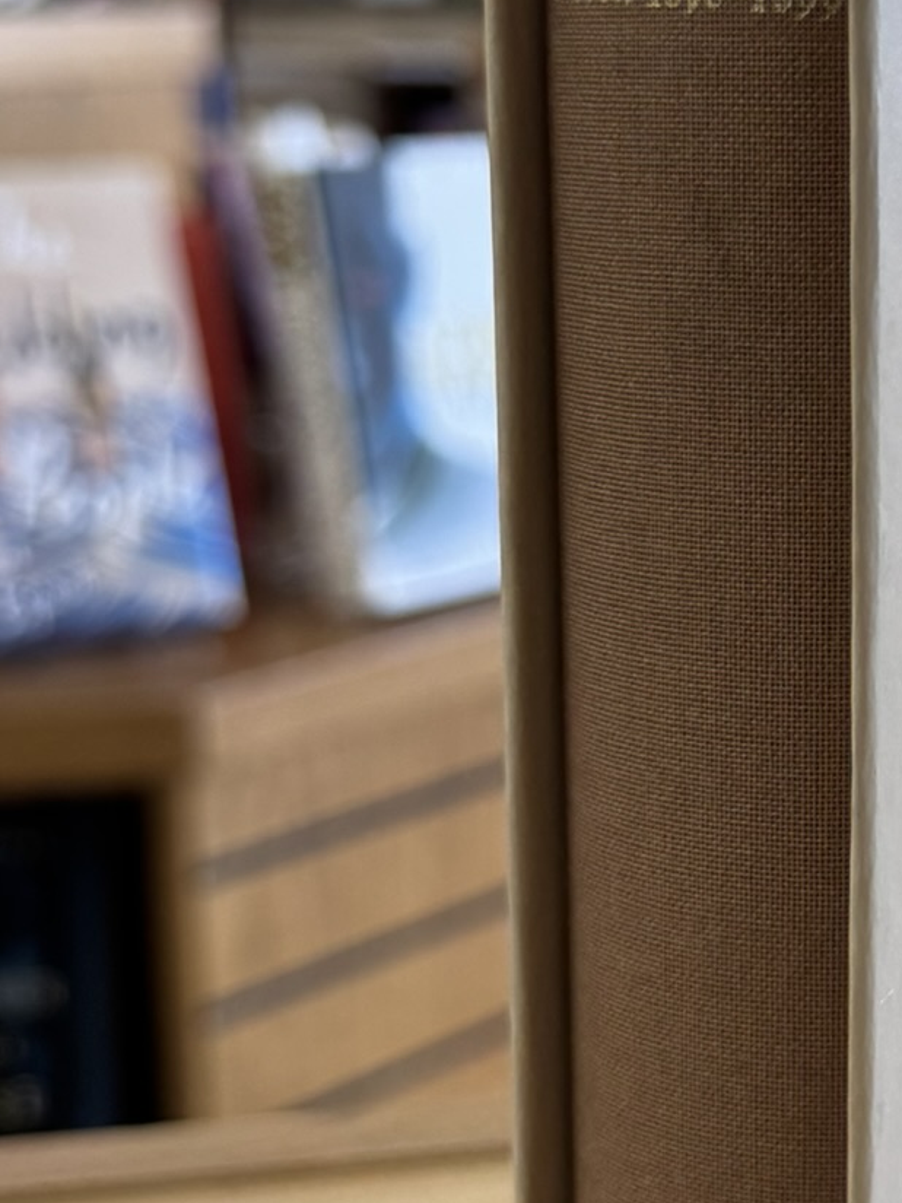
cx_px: 1028
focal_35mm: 87
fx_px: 3023
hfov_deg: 16.4
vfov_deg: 22.5
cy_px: 638
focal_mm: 6.76
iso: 125
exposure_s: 1/120
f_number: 1.78
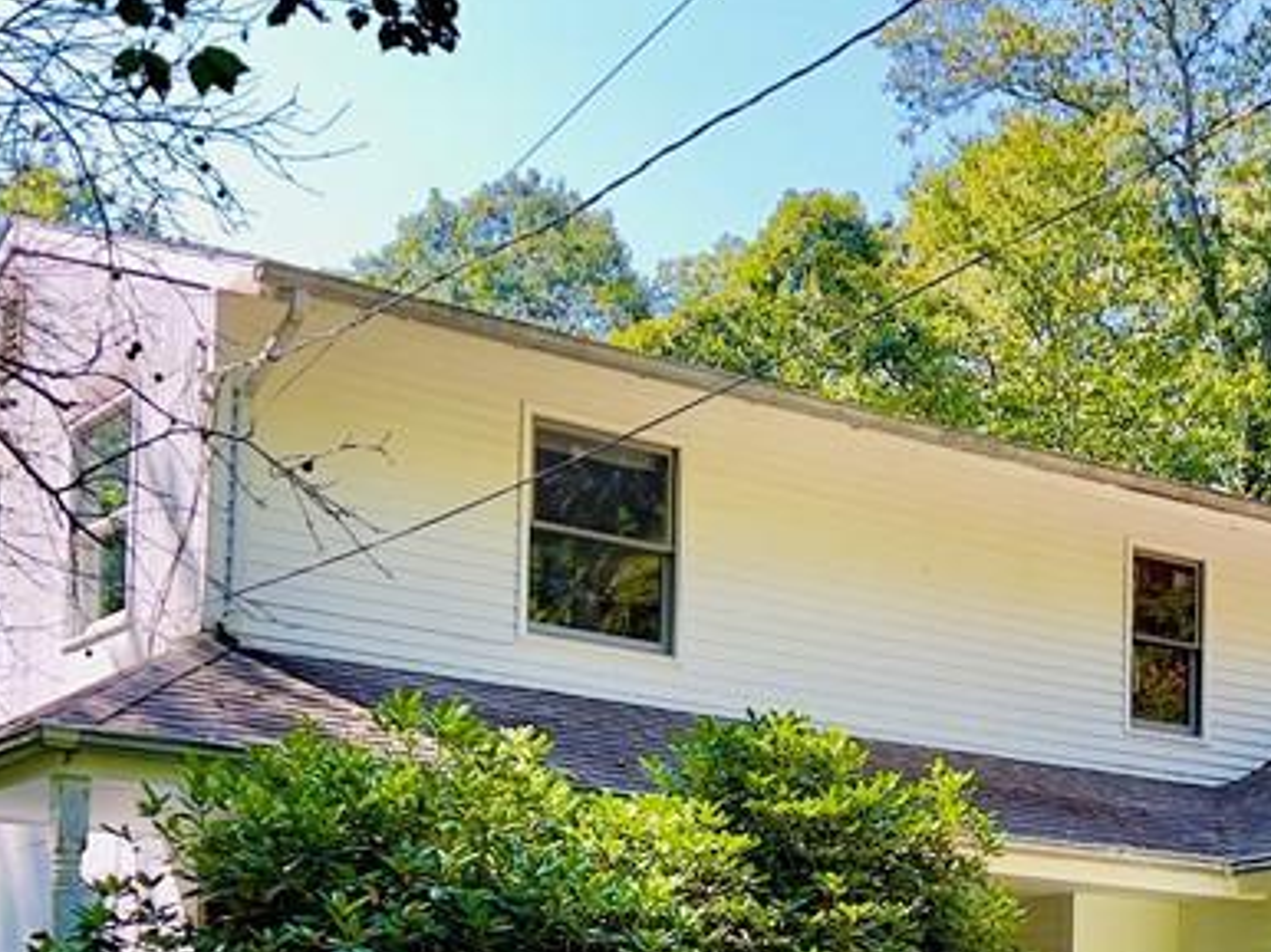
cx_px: 988
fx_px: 2532
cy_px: 926
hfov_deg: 27.7
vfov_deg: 20.7
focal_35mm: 69
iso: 50
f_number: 1.5
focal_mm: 5.7
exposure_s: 1/413
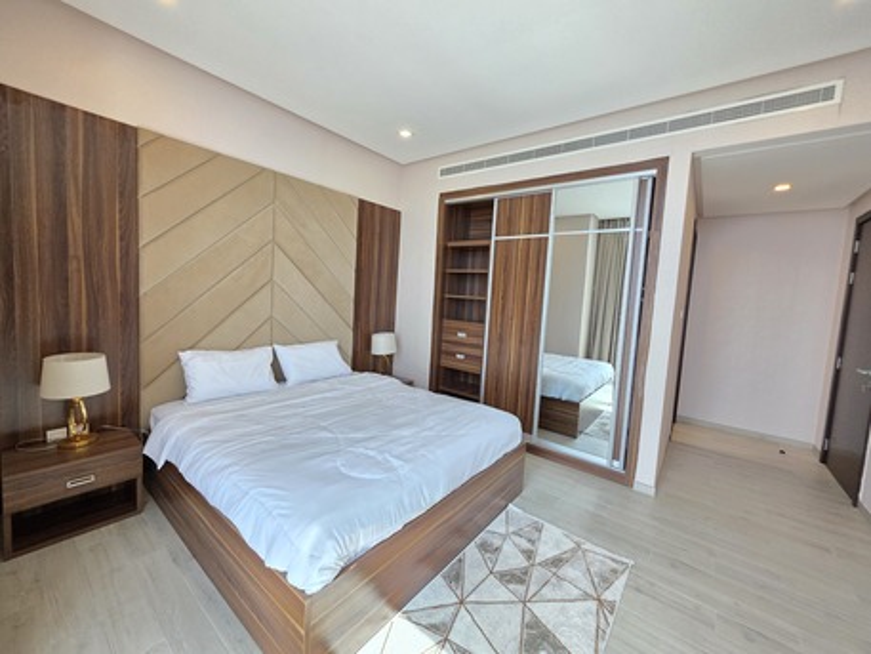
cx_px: 436
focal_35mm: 13
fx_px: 327
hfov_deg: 106.2
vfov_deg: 89.9
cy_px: 327
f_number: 1.9
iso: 320
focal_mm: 2.2
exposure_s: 1/359
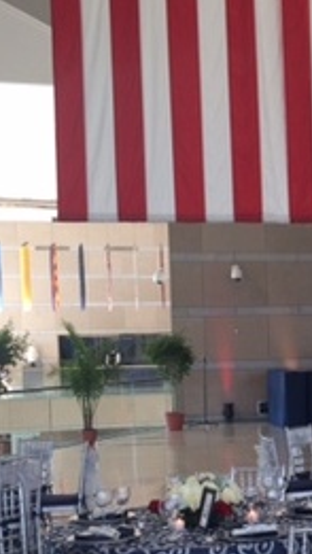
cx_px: 433
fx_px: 1102
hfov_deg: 15.2
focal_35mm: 75
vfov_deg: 27.9
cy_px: 401
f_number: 2.2
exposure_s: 1/60
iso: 40
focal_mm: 4.12
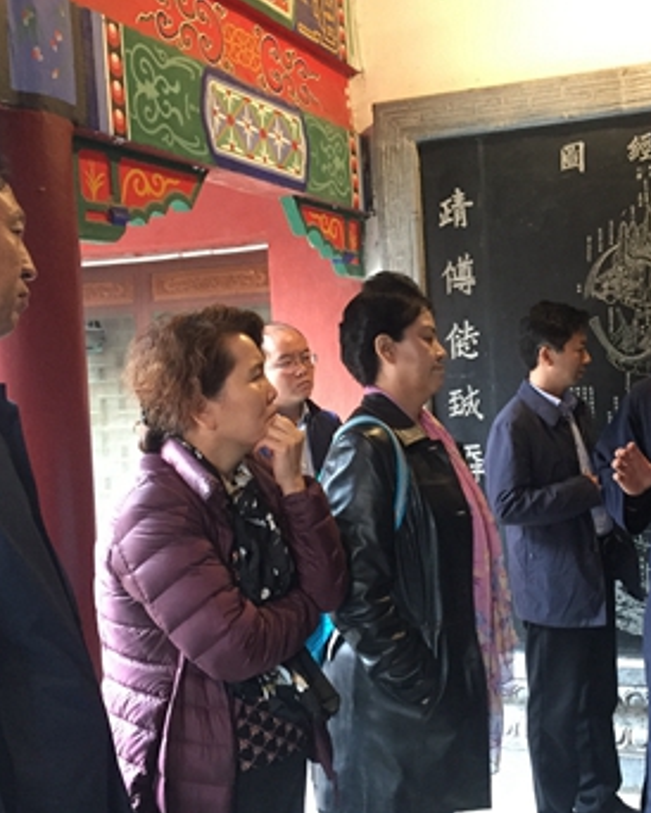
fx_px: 1035
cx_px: 425
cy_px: 395
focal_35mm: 43
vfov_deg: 42.9
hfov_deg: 34.7
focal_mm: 4.15
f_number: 2.2
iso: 250
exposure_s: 1/20
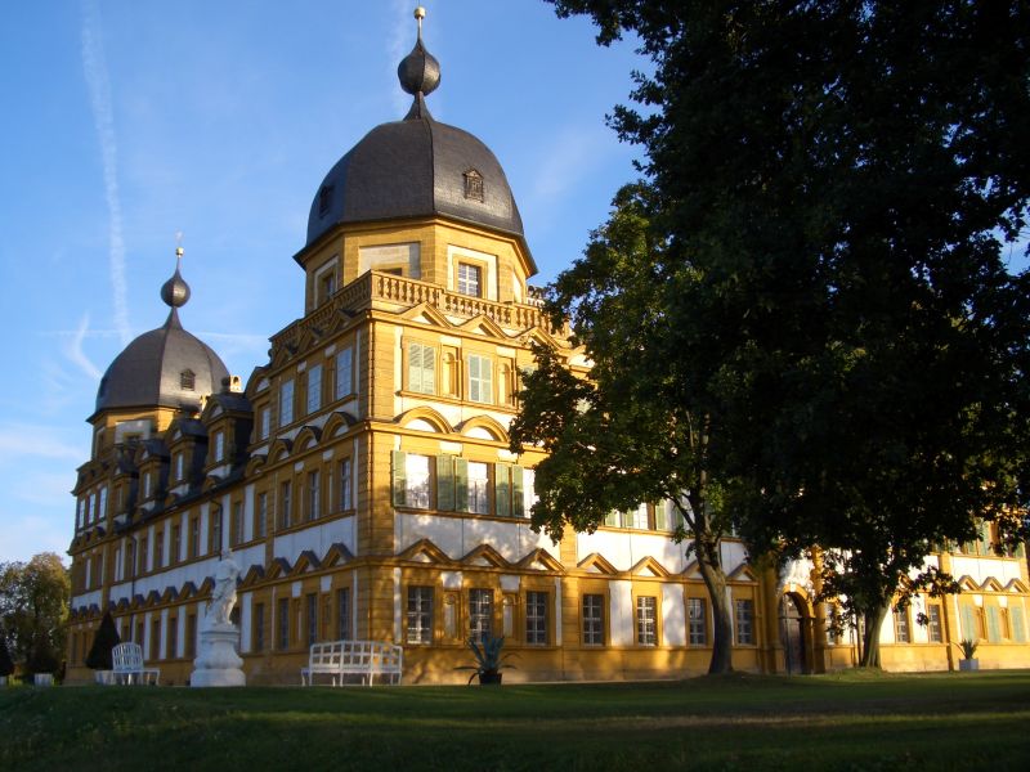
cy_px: 386
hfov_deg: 52.6
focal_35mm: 35
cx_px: 515
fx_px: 1041
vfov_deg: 40.7
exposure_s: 1/200
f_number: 4.3
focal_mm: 5.8
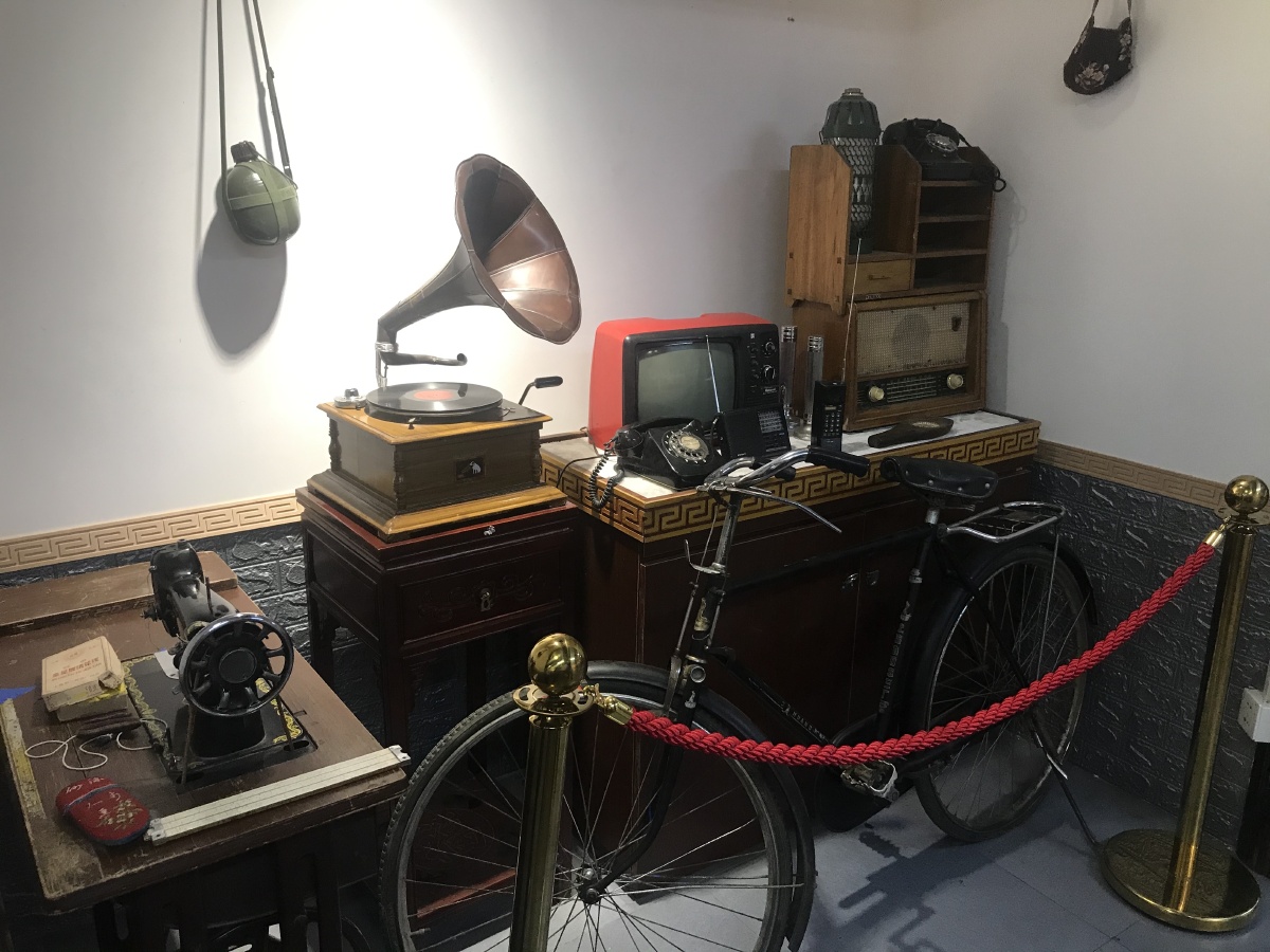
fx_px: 1027
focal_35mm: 28
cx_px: 635
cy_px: 476
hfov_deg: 63.4
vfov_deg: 49.7
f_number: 1.8
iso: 40
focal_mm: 3.99
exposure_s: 1/25
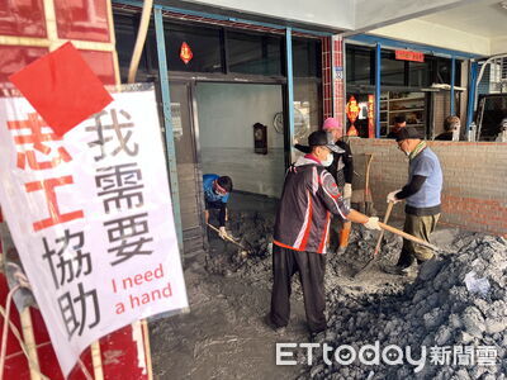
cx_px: 254
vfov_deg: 53.1
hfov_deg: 67.3
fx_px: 381
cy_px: 190
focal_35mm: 26
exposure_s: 1/119
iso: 125
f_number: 1.6
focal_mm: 5.1
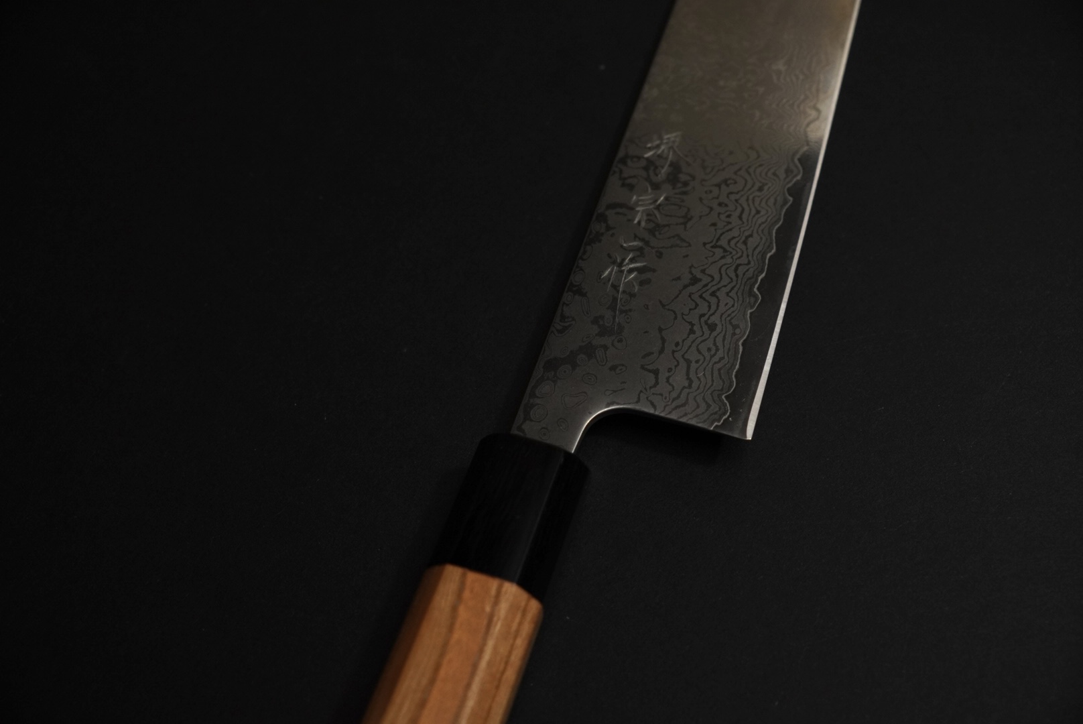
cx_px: 542
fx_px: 1603
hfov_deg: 37.3
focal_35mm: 53
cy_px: 362
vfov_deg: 25.4
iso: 1000
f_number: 5
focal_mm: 35.5
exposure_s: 1/160
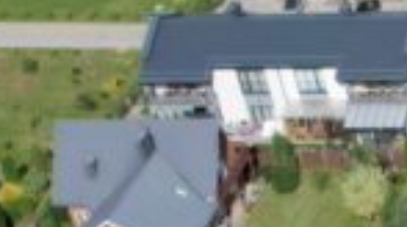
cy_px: 652
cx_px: 980
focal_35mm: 161
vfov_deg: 6.8
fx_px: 1734
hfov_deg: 11.2
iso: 160
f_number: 2.8
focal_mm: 8.38
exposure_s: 1/3200
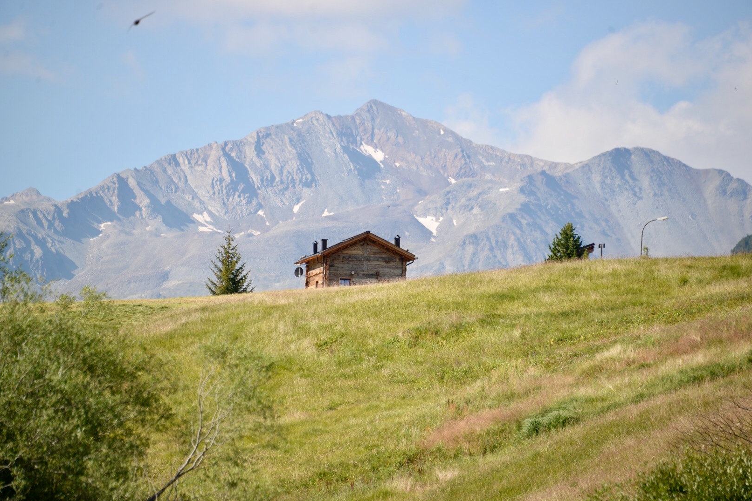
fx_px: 6288
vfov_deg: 4.6
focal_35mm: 301
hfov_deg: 6.8
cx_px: 376
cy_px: 251
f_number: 5.6
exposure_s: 1/640
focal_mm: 300
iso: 200
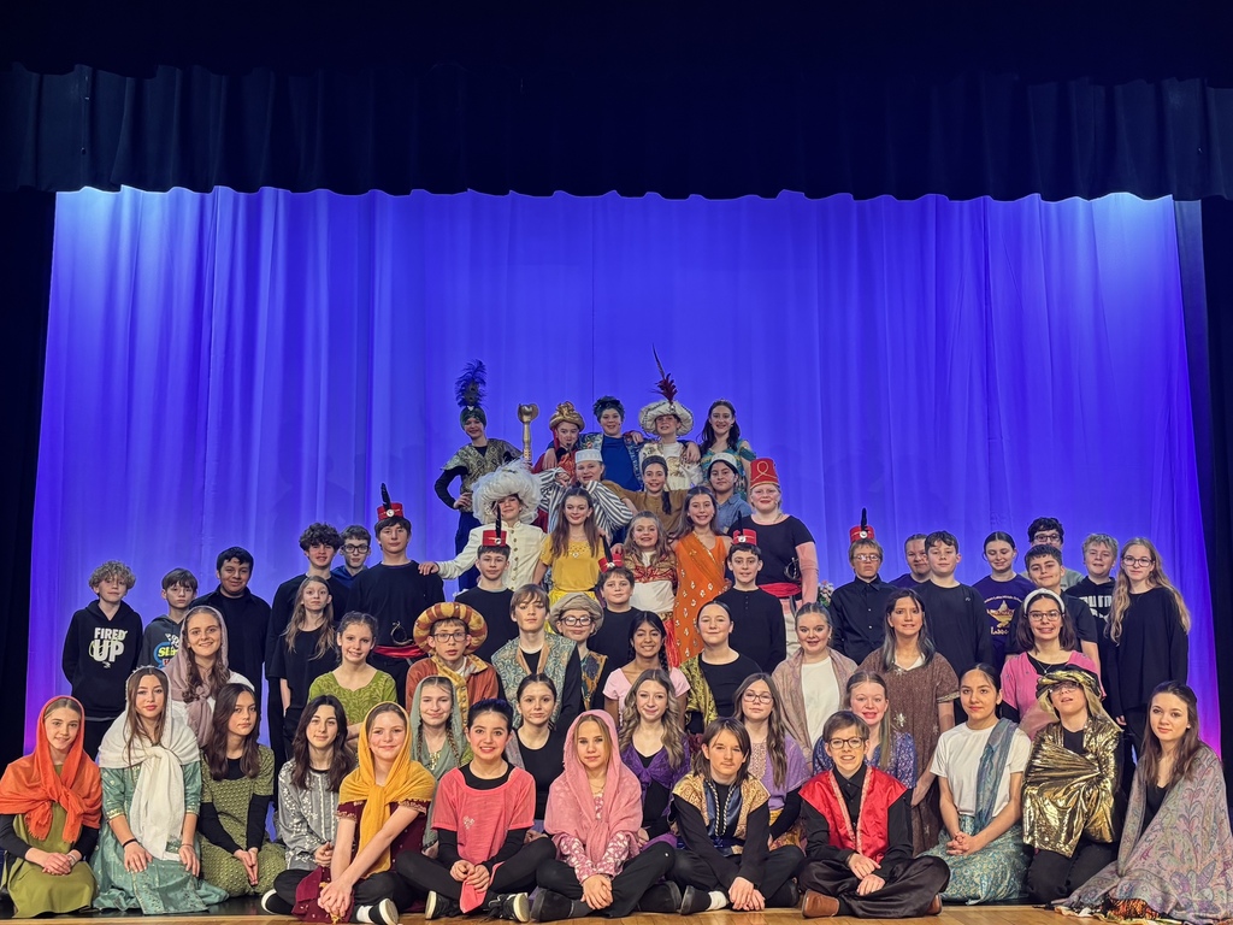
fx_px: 926
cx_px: 616
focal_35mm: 26
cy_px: 462
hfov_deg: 67.3
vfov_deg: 53.1
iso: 125
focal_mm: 5.96
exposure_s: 1/44
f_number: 1.6
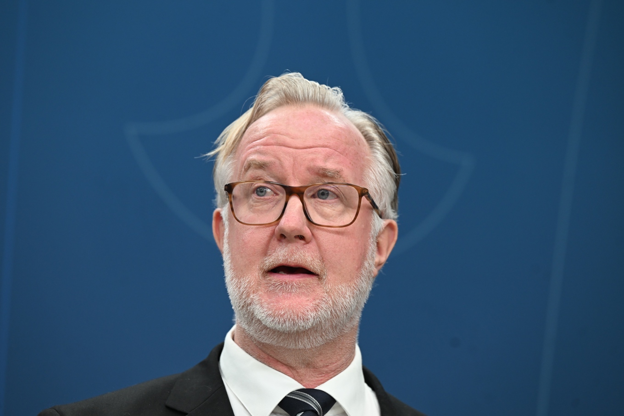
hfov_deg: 10.3
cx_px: 312
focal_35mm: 200
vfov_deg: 6.9
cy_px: 208
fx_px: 3466
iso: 1250
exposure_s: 1/200
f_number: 4.5
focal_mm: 200
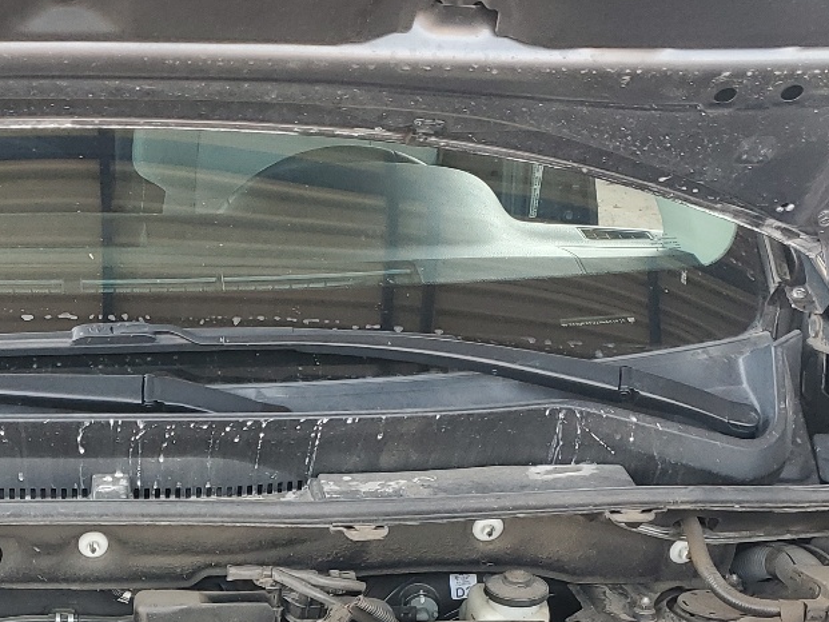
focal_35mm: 67
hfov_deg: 27.8
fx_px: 1605
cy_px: 754
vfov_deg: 20.5
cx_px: 64
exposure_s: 1/120
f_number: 1.5
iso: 53
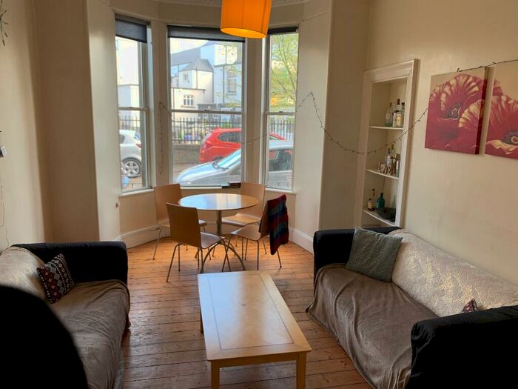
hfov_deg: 67.3
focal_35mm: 26
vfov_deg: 53.1
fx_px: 389
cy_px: 194
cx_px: 259
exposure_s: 1/121
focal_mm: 4.25
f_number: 1.8
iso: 50
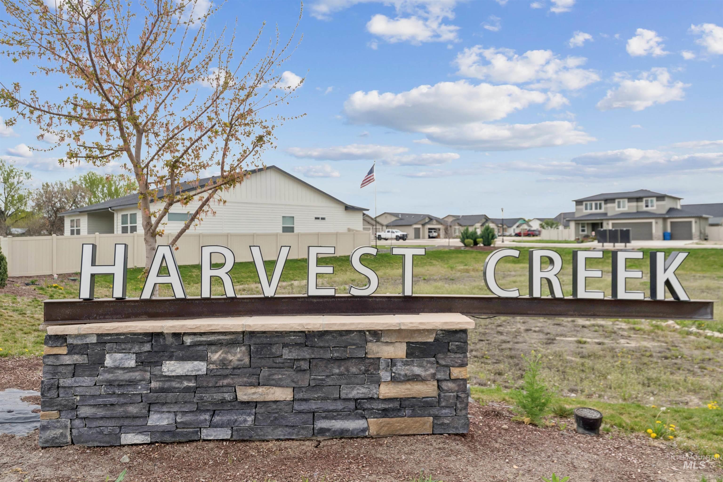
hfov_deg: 75.9
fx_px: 464
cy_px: 241
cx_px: 362
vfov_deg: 54.9
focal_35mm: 23
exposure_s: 1/640
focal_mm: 23.1
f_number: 4.5
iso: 100
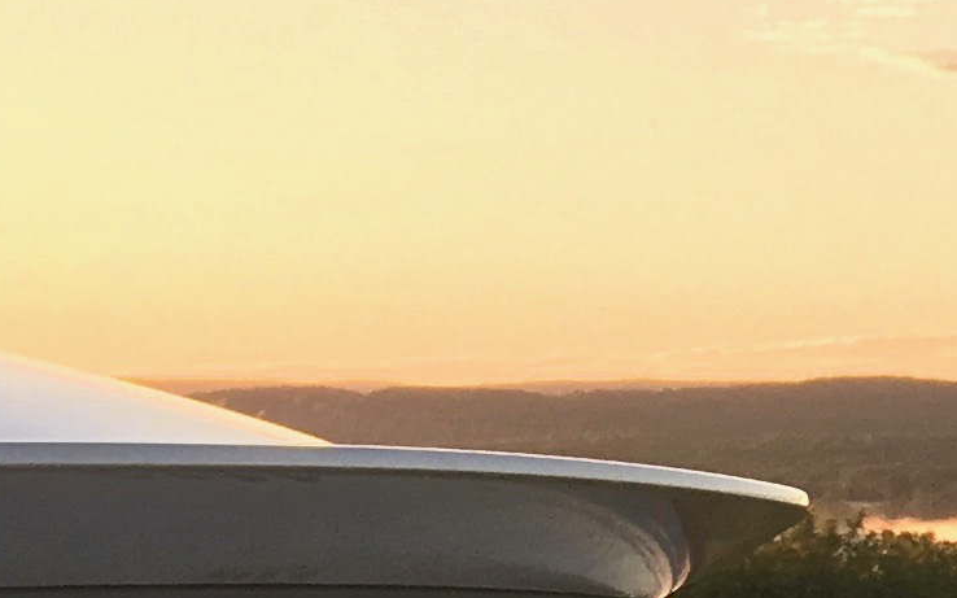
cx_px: -782
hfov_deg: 11.5
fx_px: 4381
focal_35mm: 168
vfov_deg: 7.4
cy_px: 1280
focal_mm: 4.15
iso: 25
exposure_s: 1/194
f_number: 2.2
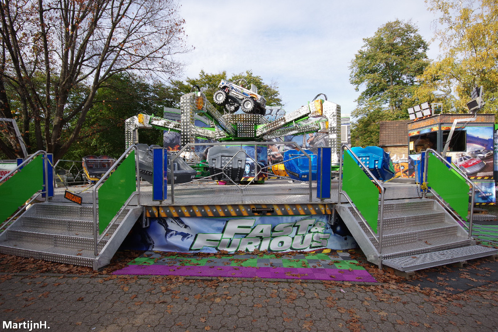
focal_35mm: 19
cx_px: 249
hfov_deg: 86.9
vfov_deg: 64.6
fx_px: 263
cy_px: 166
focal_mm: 13
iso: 400
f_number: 8
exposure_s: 1/320
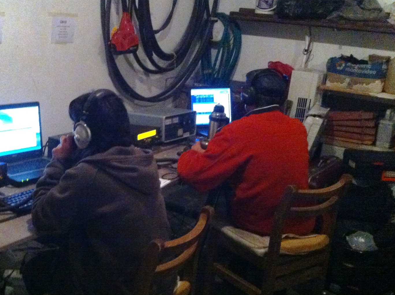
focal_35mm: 51
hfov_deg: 36.9
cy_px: 149
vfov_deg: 28.5
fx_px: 581
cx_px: 113
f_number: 2.8
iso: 1000
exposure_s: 1/15
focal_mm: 3.85
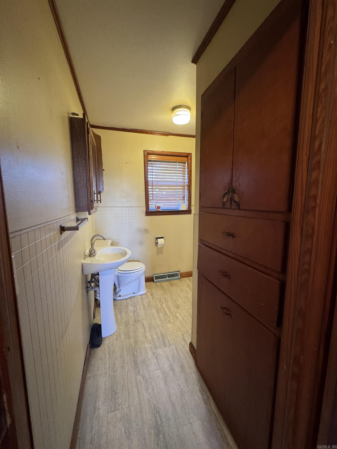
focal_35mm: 14
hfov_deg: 85.7
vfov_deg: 102.1
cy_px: 224
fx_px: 182
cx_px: 168
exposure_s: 1/60
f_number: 2.2
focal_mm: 2.22
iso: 500
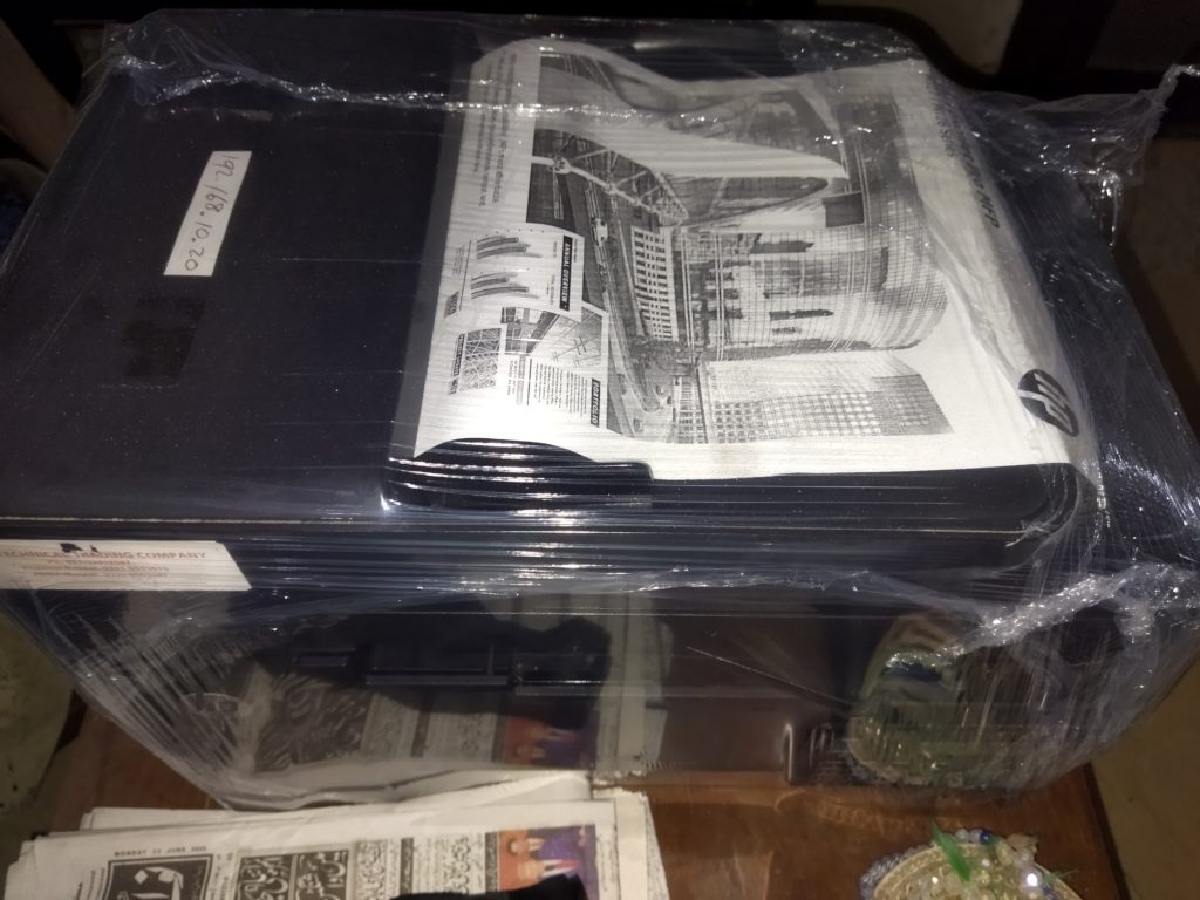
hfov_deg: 65.3
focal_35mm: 27
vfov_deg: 51.4
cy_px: 450
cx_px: 600
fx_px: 936
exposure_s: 1/33
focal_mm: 4.71
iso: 350
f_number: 1.79
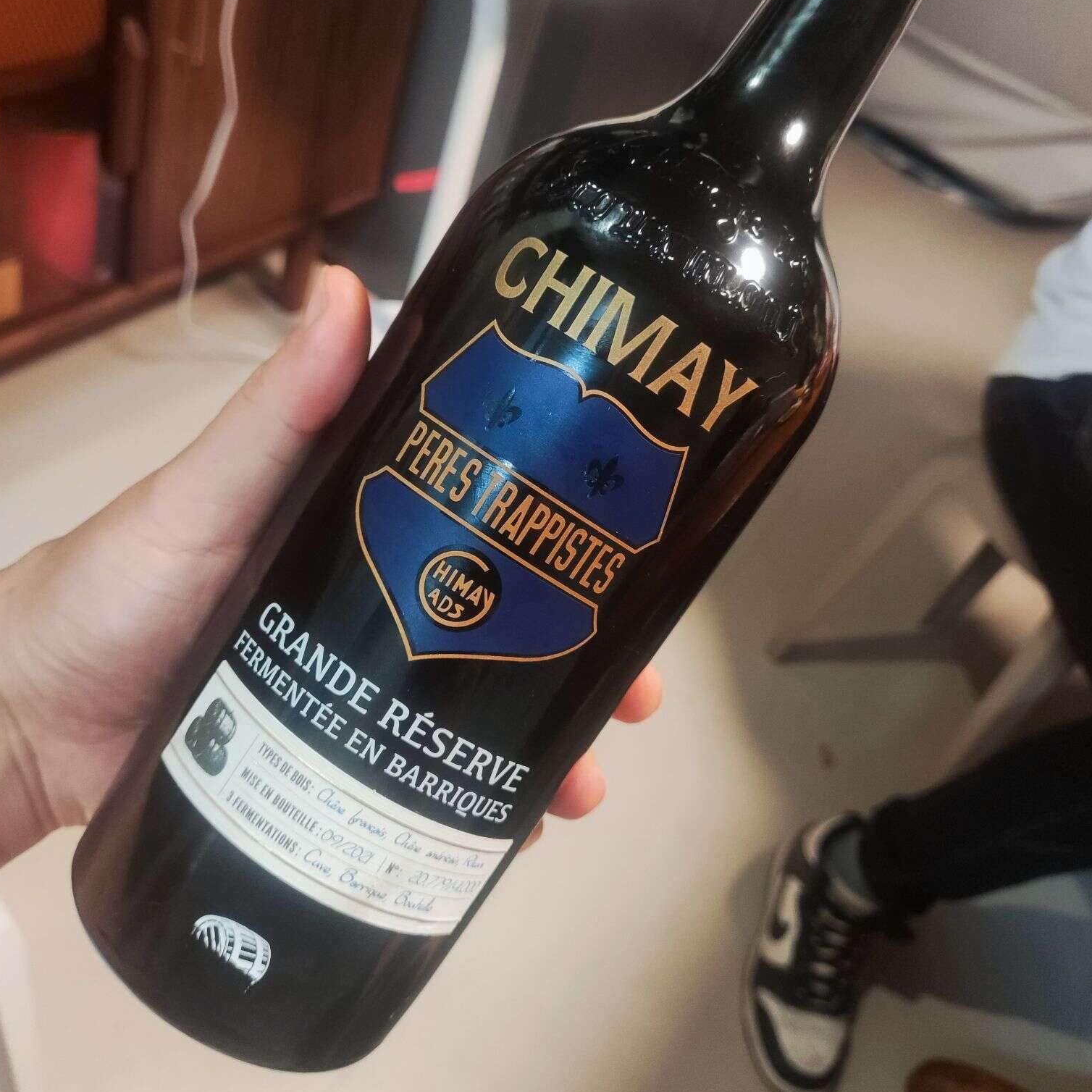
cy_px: 464
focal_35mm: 30
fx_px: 1071
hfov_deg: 54.0
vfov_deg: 53.8
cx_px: 540
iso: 650
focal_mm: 4.71
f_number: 1.79
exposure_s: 1/46.1
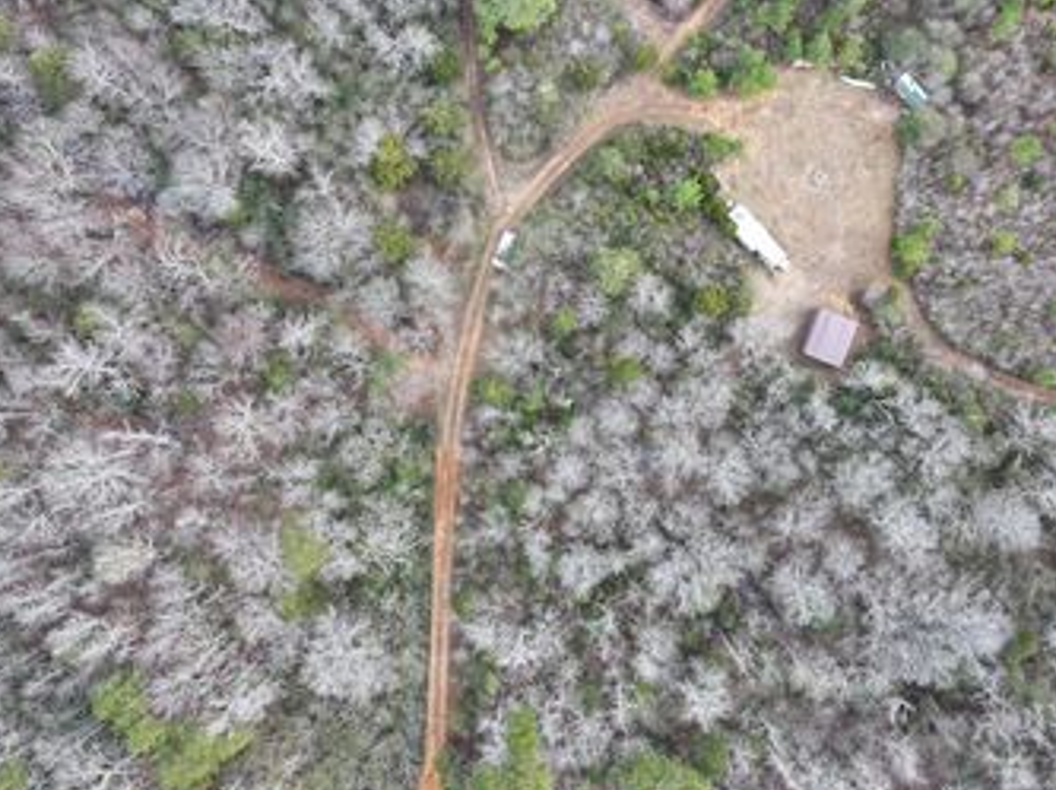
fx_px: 945
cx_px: 558
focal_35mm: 31
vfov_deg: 45.4
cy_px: 381
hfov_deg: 58.4
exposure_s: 1/240
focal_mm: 12.29
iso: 110
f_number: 2.8
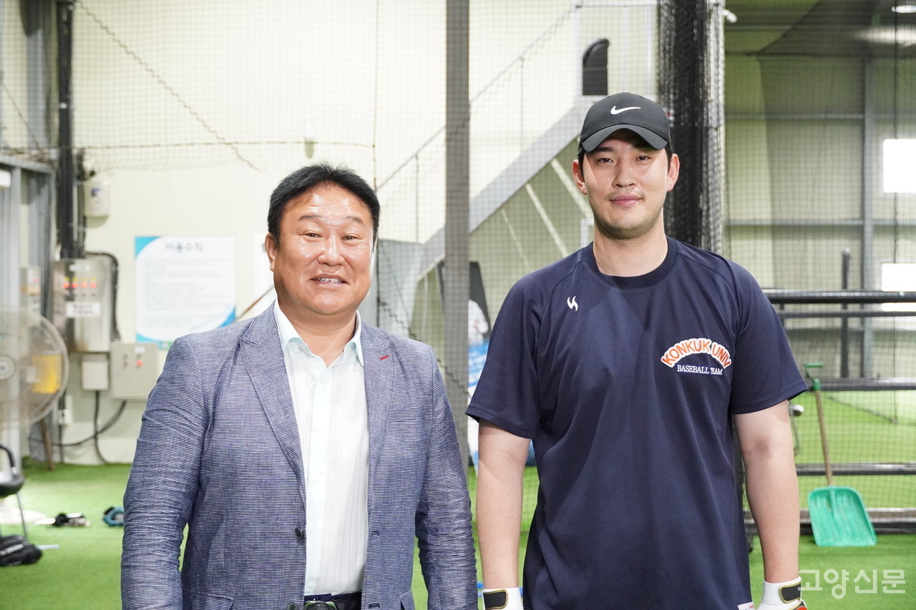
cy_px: 305
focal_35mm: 70
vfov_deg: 19.3
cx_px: 458
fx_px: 1793
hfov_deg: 28.7
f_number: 5
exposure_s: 1/80
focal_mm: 47
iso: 5000
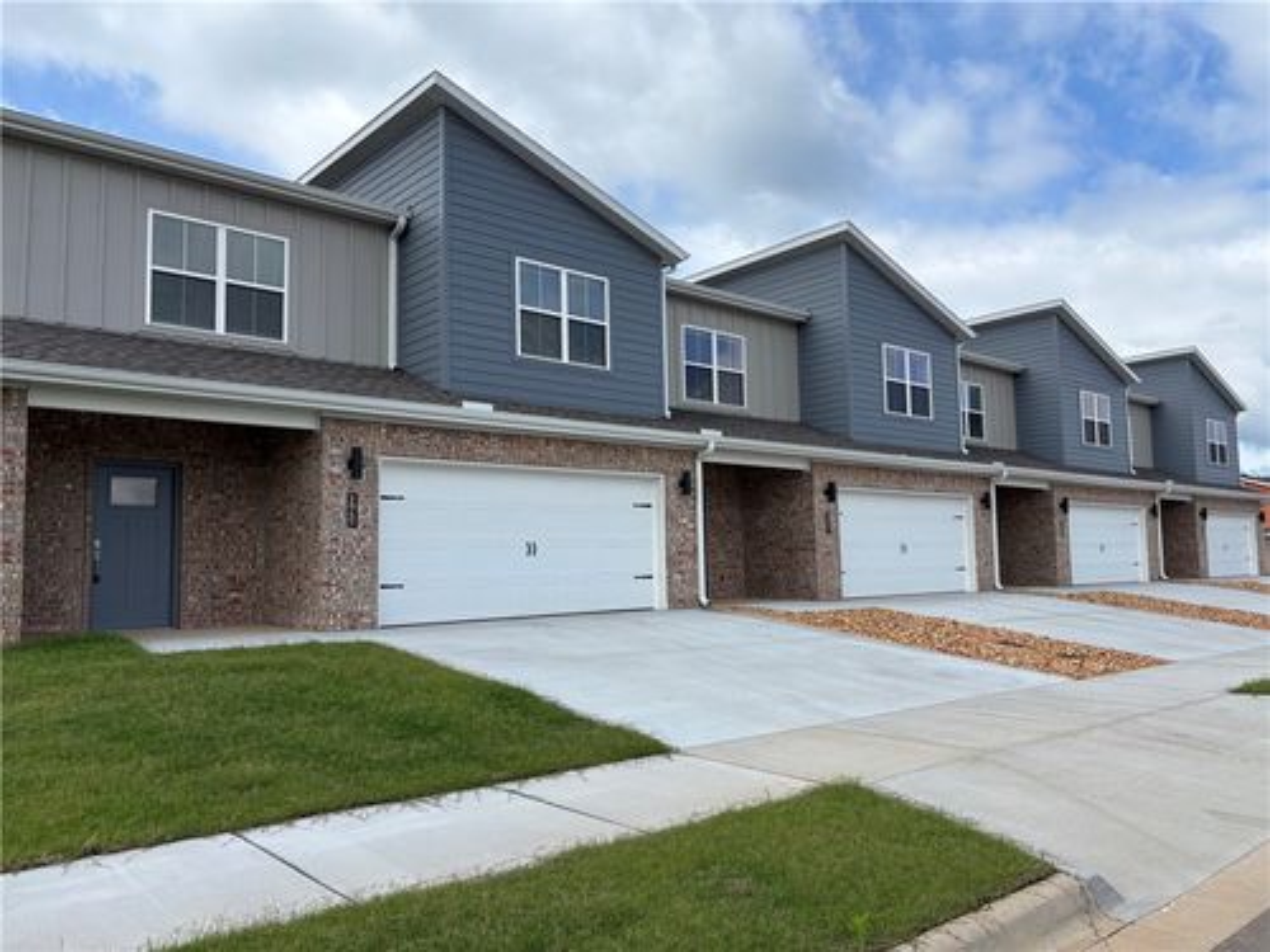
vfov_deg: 53.1
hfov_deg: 67.3
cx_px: 635
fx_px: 954
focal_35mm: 26
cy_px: 476
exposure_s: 1/2857
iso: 50
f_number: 1.6
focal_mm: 5.96
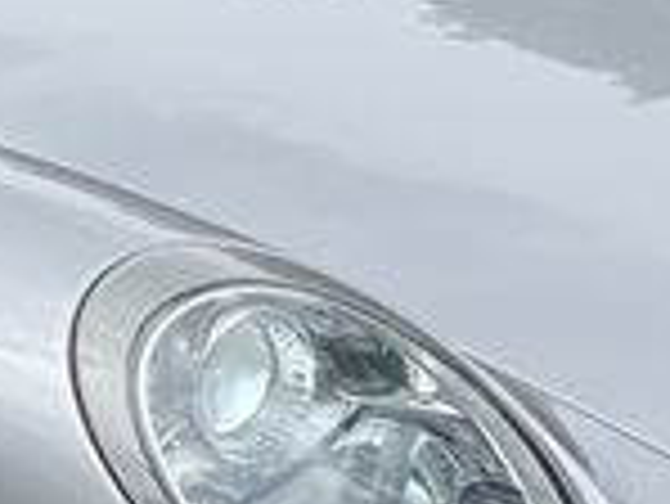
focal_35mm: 358
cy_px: 410
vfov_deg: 4.2
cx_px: 40
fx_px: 6935
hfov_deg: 5.5
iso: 32
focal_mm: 6
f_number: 2
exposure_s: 1/905
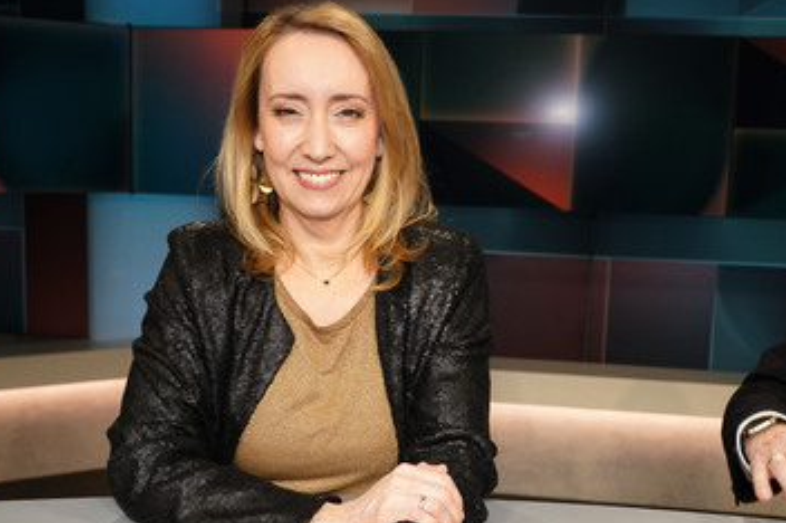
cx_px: 332
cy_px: 311
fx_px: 894
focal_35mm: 41
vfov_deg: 32.5
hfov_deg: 47.3
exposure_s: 1/125
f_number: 5.6
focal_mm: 32
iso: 2000
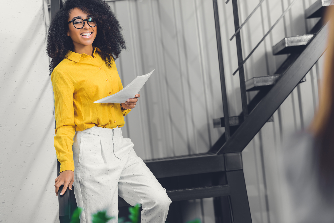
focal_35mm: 160
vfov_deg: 8.6
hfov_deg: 12.8
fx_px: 1485
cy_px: 112
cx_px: 167
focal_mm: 160
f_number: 3.2
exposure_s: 1/200
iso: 64
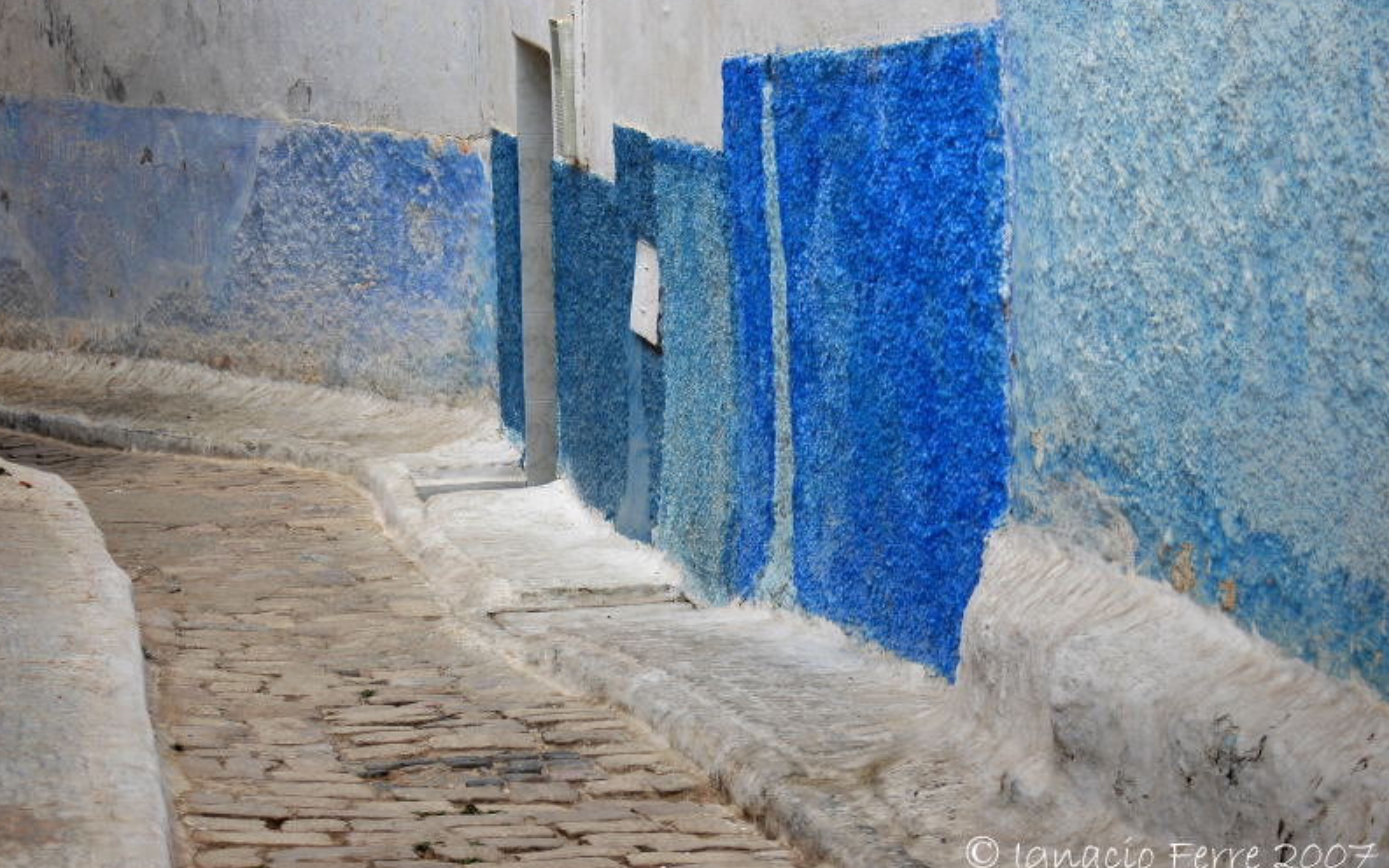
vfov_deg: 11.3
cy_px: 429
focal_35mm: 116
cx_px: 692
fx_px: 4374
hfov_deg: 18.0
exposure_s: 1/125
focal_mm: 75
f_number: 7.1
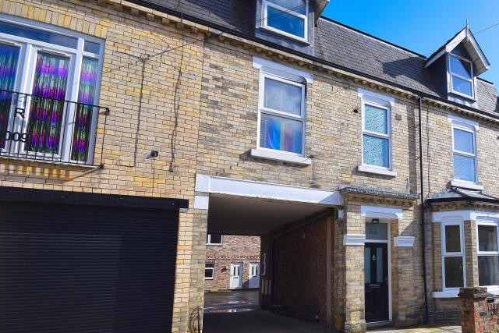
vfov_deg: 52.2
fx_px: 333
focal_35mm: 24
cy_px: 222
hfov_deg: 67.5
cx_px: 392
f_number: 9
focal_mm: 10
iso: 200
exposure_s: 1/320
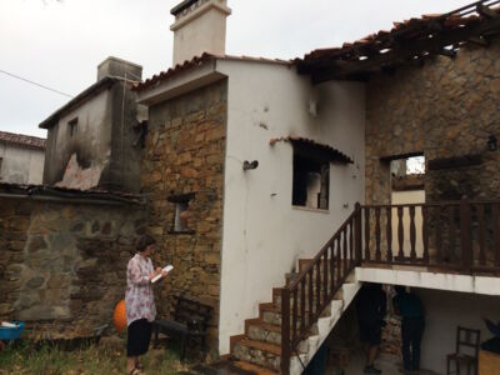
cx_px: 250
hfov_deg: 61.7
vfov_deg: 48.2
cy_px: 188
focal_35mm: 29
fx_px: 419
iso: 32
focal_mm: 4.15
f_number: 2.2
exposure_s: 1/698
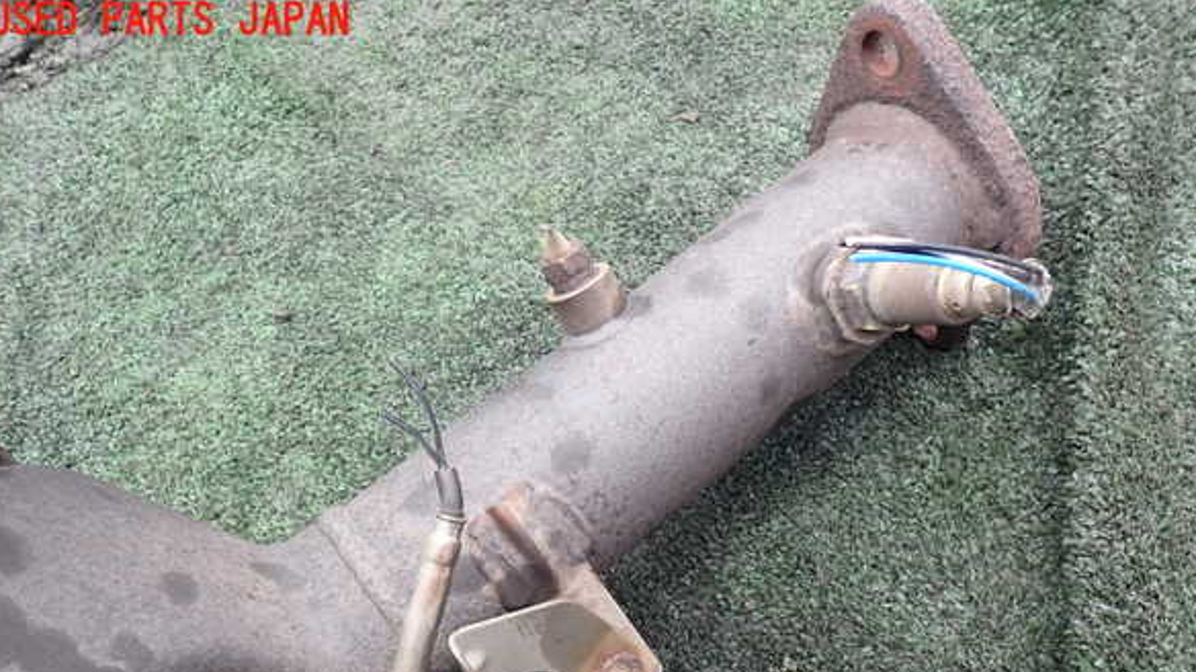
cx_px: 592
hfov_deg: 67.9
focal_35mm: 28
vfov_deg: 40.8
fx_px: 888
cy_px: 457
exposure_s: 1/80
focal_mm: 4.5
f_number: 2.8
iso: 100
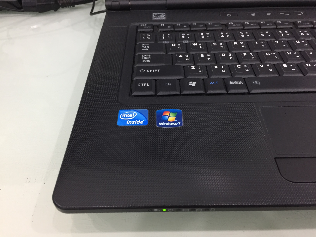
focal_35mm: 29
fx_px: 265
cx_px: 158
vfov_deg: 48.2
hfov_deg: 61.7
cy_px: 118
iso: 125
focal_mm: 4.15
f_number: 2.2
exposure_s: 1/33
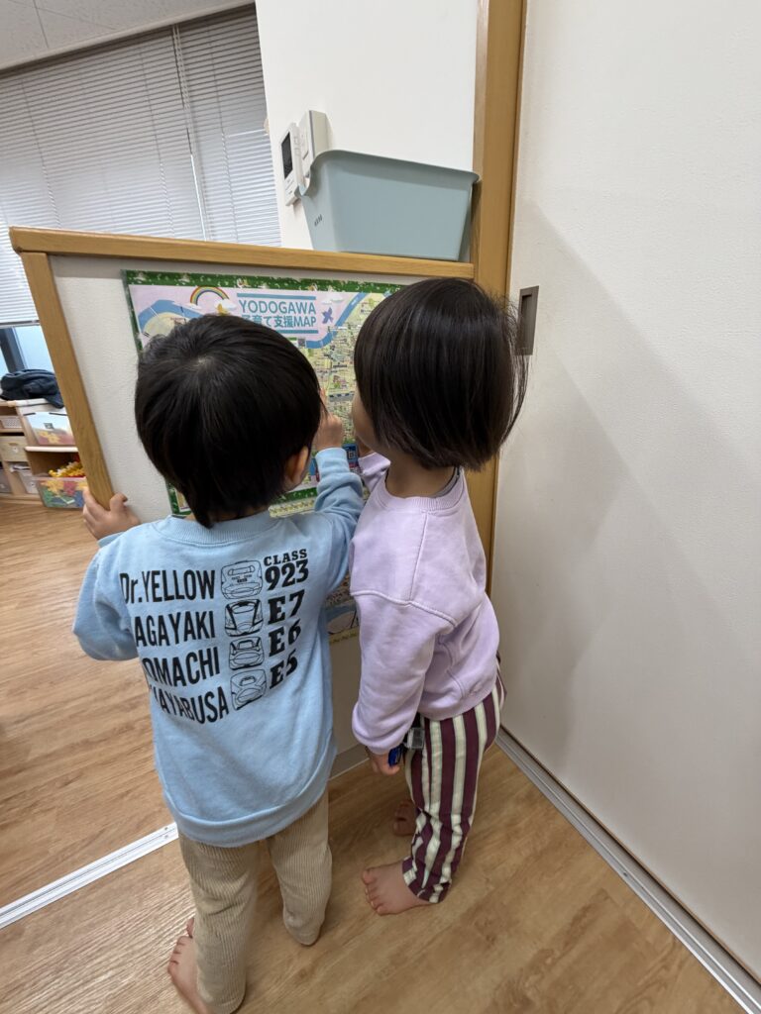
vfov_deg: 102.1
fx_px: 410
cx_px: 380
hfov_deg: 85.7
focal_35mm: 14
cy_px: 507
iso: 160
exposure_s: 1/121
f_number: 2.2
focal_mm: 2.22
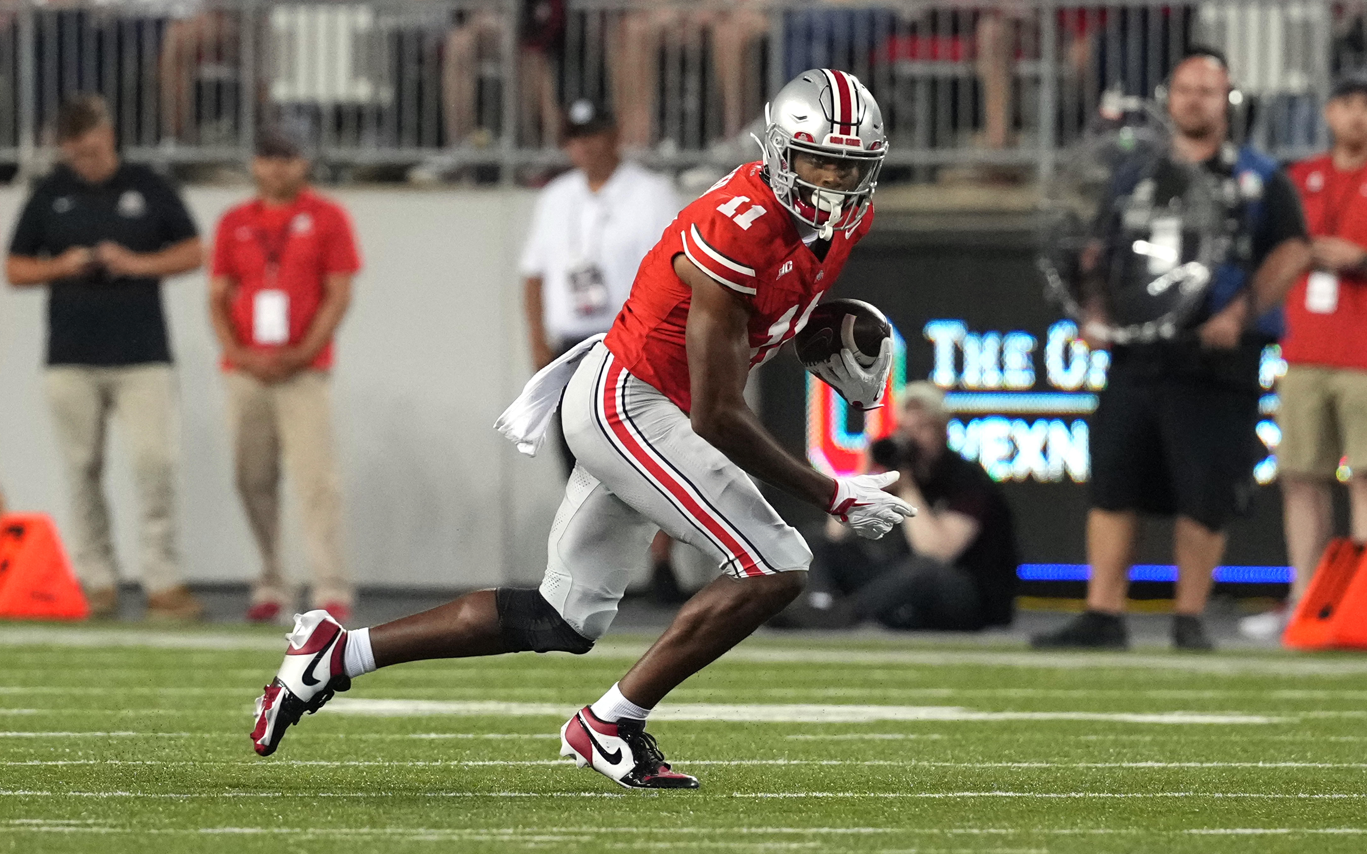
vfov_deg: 2.9
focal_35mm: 459
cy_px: 444
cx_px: 683
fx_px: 17100
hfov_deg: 4.6
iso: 4000
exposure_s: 1/2500
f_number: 3.2
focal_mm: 300
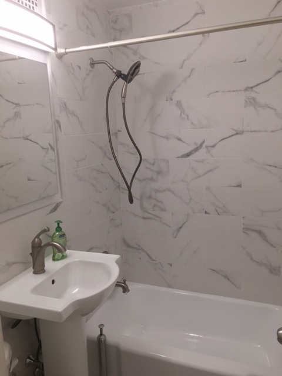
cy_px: 188
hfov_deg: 48.2
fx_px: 315
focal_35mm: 29
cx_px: 141
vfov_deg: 61.7
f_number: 2.2
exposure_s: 1/30
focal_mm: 4.15
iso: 40
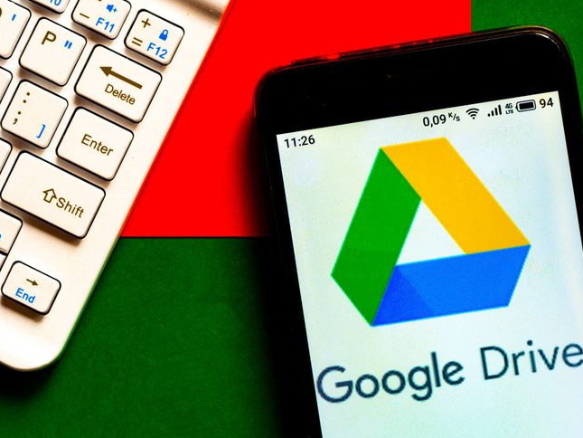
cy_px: 203
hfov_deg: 14.7
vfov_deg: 11.1
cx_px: 305
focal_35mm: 134
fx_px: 2257
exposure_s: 1/20
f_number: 4.5
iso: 200
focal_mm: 60
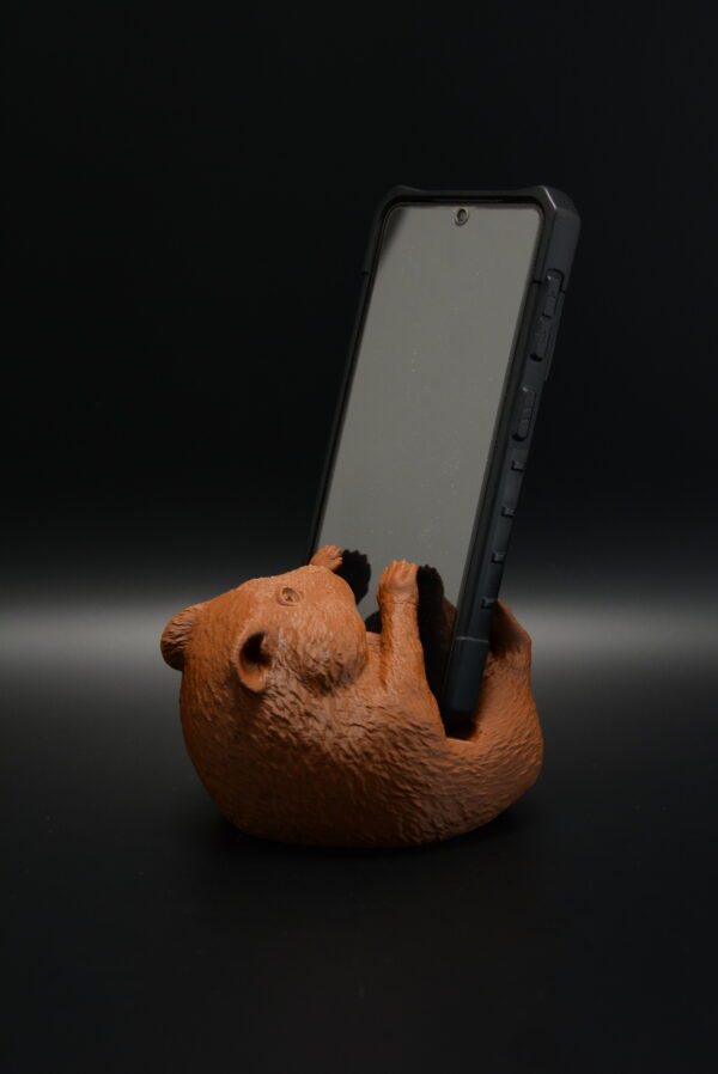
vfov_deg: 29.8
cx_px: 359
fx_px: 2016
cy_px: 537
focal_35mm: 68
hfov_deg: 20.2
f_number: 4.8
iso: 800
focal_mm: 45
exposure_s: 1/60
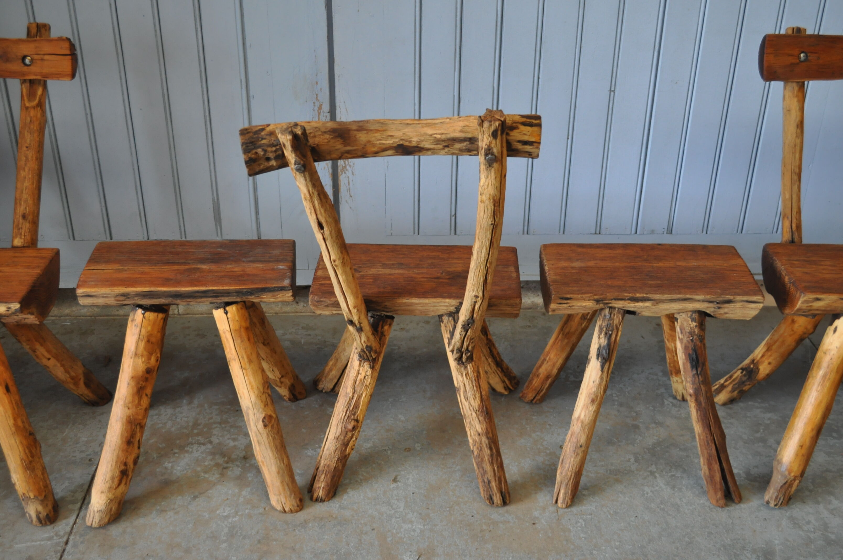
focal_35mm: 39
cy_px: 280
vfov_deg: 34.1
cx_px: 422
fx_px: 912
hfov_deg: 49.6
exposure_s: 1/60
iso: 800
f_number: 4.2
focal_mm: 26
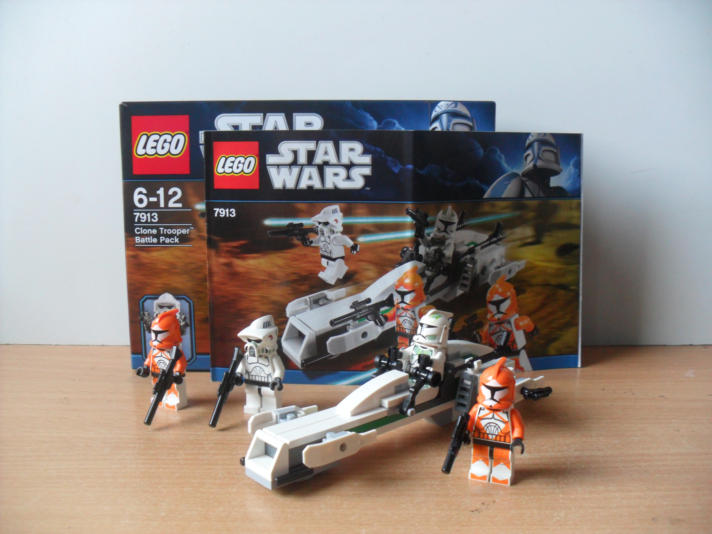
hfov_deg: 52.6
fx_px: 720
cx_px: 356
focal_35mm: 35
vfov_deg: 40.7
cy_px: 267
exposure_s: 1/30
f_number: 3
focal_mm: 6.3
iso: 200
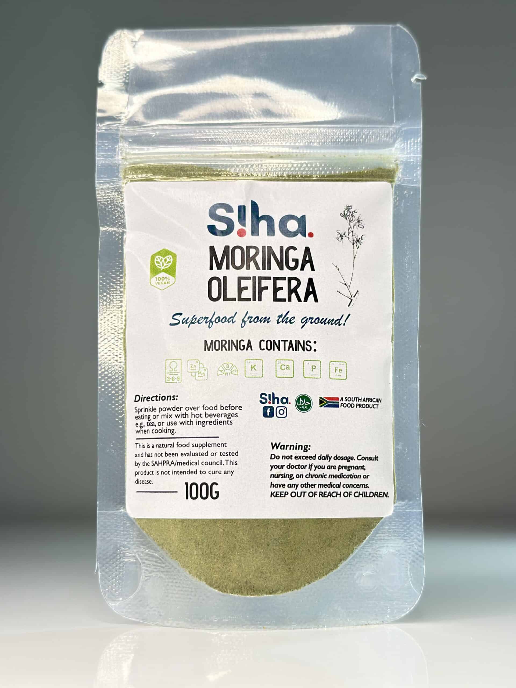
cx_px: 258
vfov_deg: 39.7
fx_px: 954
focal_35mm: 48
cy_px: 344
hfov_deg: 30.3
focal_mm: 6.86
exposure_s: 1/133
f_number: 1.78
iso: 125
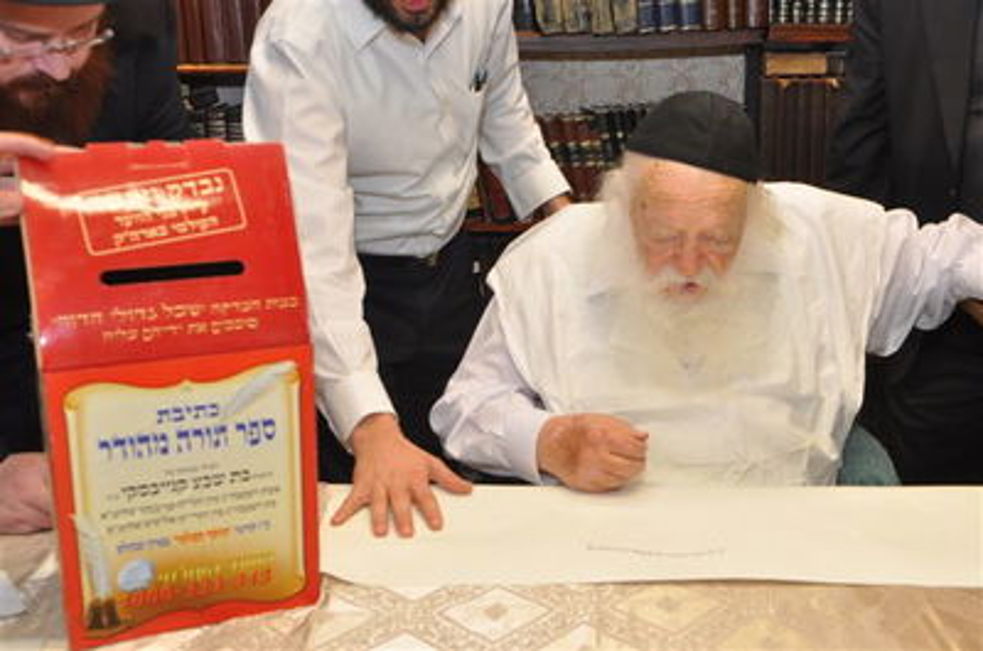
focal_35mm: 42
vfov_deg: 31.8
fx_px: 1145
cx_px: 492
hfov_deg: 46.5
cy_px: 326
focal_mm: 28
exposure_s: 1/60
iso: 200
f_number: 5.6
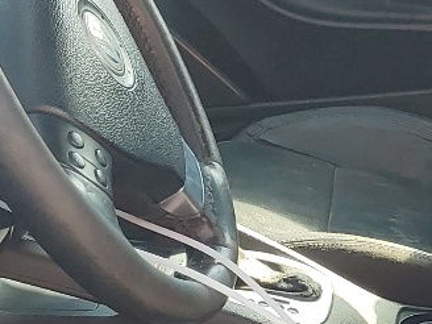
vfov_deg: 11.6
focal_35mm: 127
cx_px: 506
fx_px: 1585
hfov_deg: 15.0
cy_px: 296
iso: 50
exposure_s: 1/196
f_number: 1.5
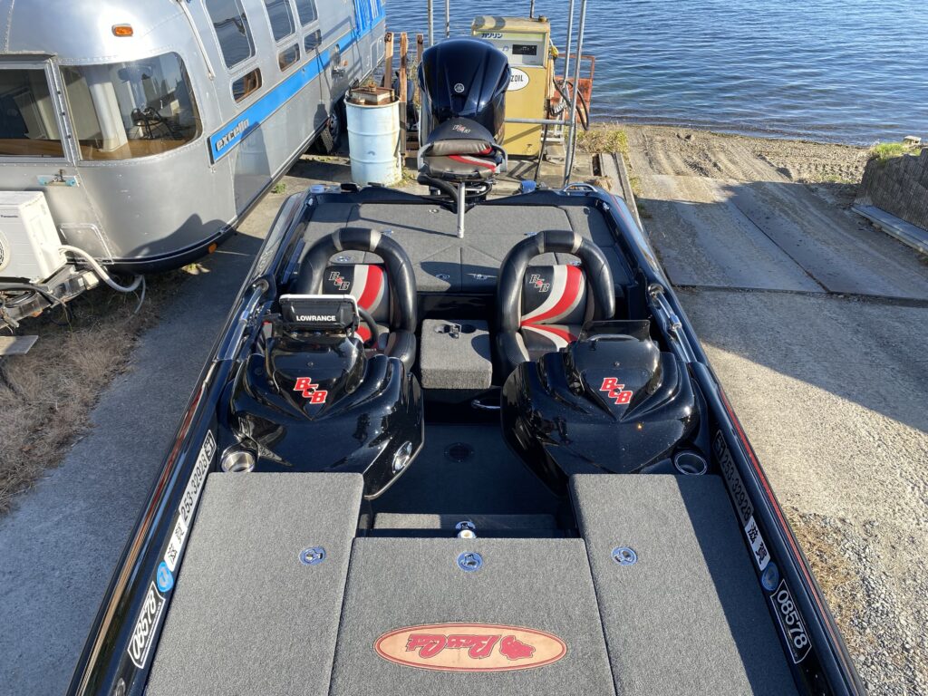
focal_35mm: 26
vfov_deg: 53.1
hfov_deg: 67.3
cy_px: 348
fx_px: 697
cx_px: 464
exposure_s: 1/573
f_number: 1.8
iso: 32
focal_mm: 4.25
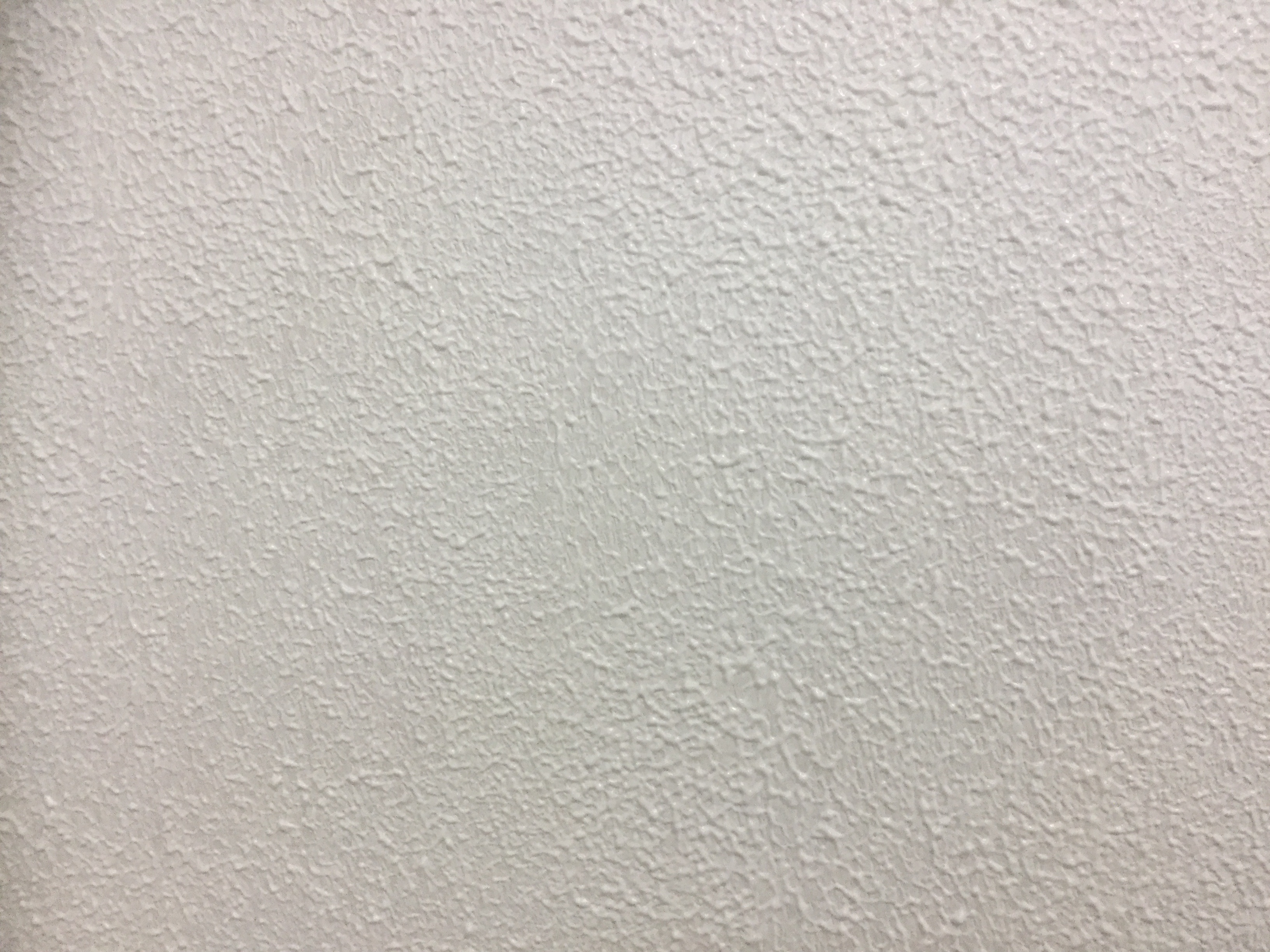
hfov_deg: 58.4
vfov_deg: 45.4
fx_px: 1137
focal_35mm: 31
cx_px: 635
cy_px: 476
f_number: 2.4
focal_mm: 3.3
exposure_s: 1/33
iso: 50
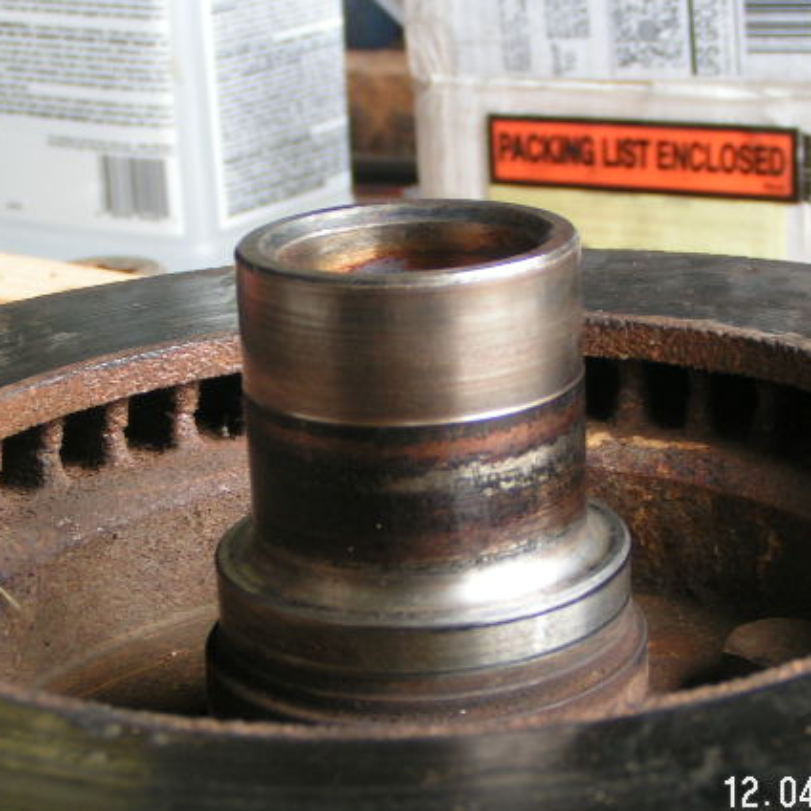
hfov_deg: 20.6
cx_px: 404
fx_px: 2227
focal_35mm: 84
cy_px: 423
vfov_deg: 20.6
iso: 50
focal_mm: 9.7
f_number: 3.5
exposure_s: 1/60
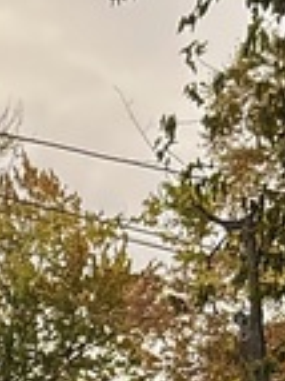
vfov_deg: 16.2
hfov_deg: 13.5
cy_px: 647
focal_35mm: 106
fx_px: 1165
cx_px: -67
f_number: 2.2
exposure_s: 1/498
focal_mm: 2.22
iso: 50
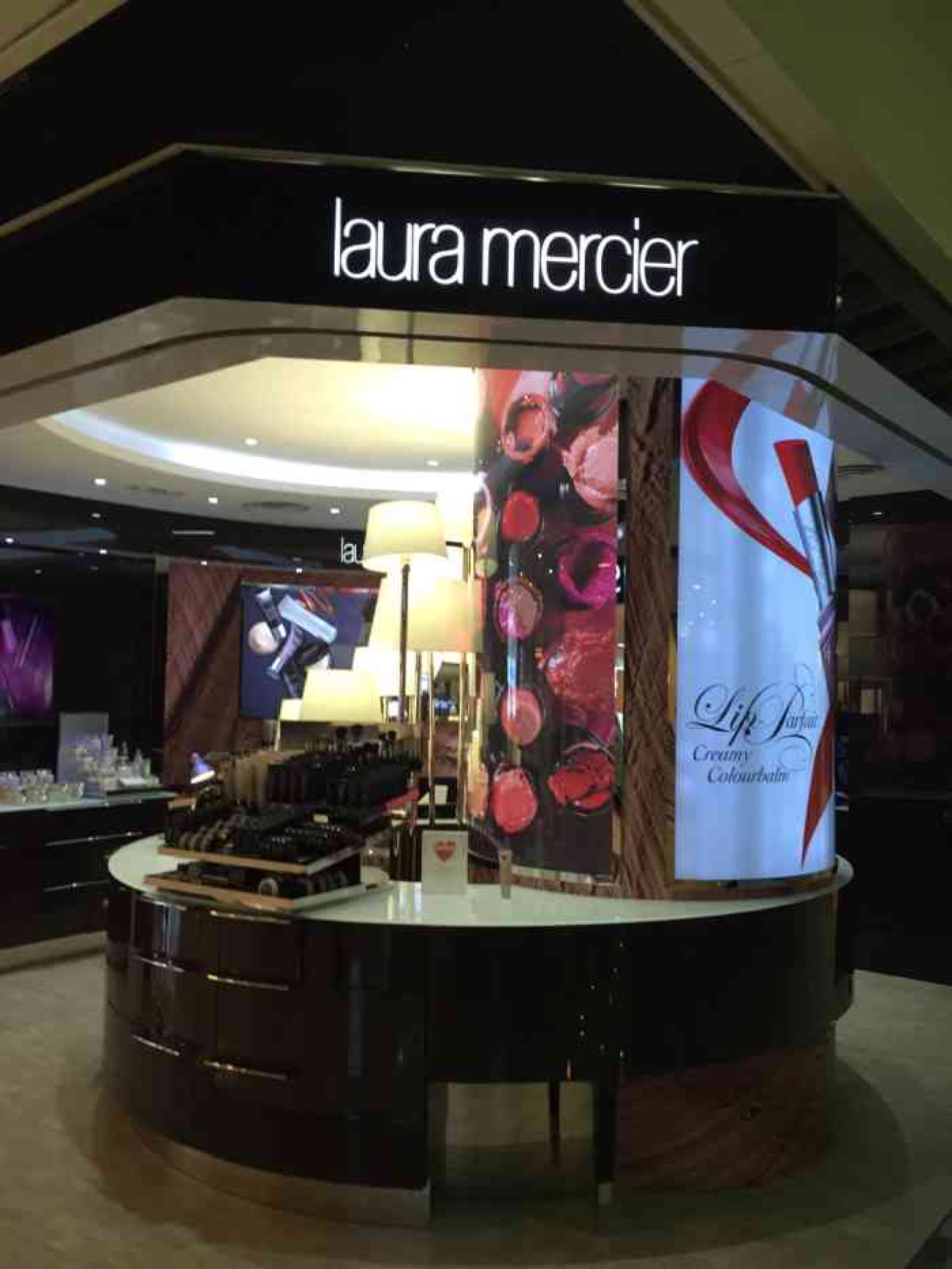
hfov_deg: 48.2
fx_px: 1063
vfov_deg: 61.7
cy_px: 634
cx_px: 476
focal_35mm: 29
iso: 50
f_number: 2.2
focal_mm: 4.15
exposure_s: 1/33
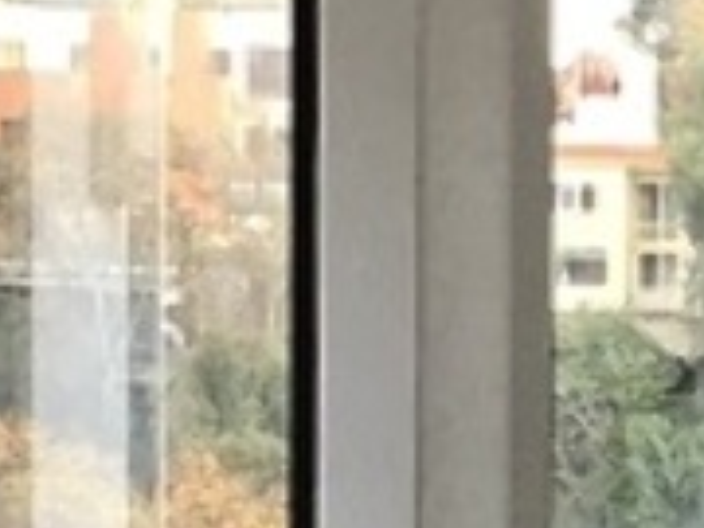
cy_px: 720
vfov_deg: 8.0
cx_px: 1216
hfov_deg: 10.2
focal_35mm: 184
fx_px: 3742
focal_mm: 3.3
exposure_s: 1/40
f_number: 2.4
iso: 32
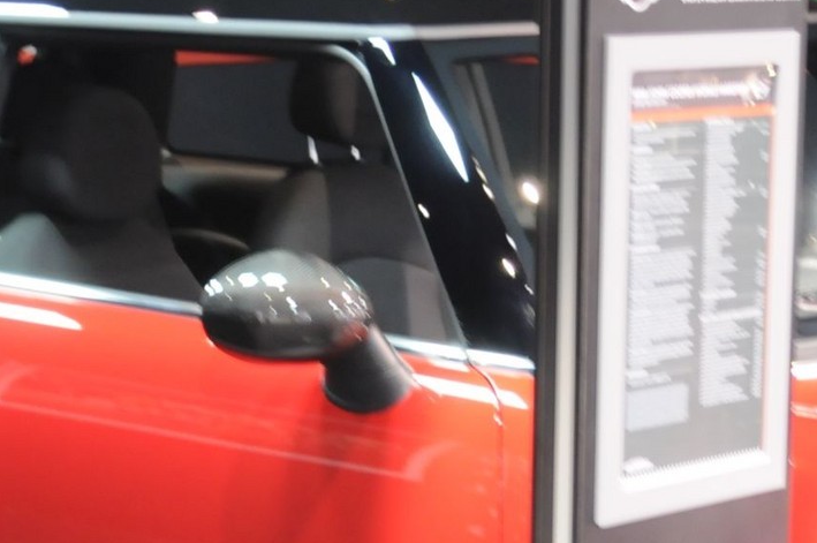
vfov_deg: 9.2
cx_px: 516
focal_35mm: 148
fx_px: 3355
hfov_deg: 13.9
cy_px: 583
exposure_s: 1/3
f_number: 4.5
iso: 800
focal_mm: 28
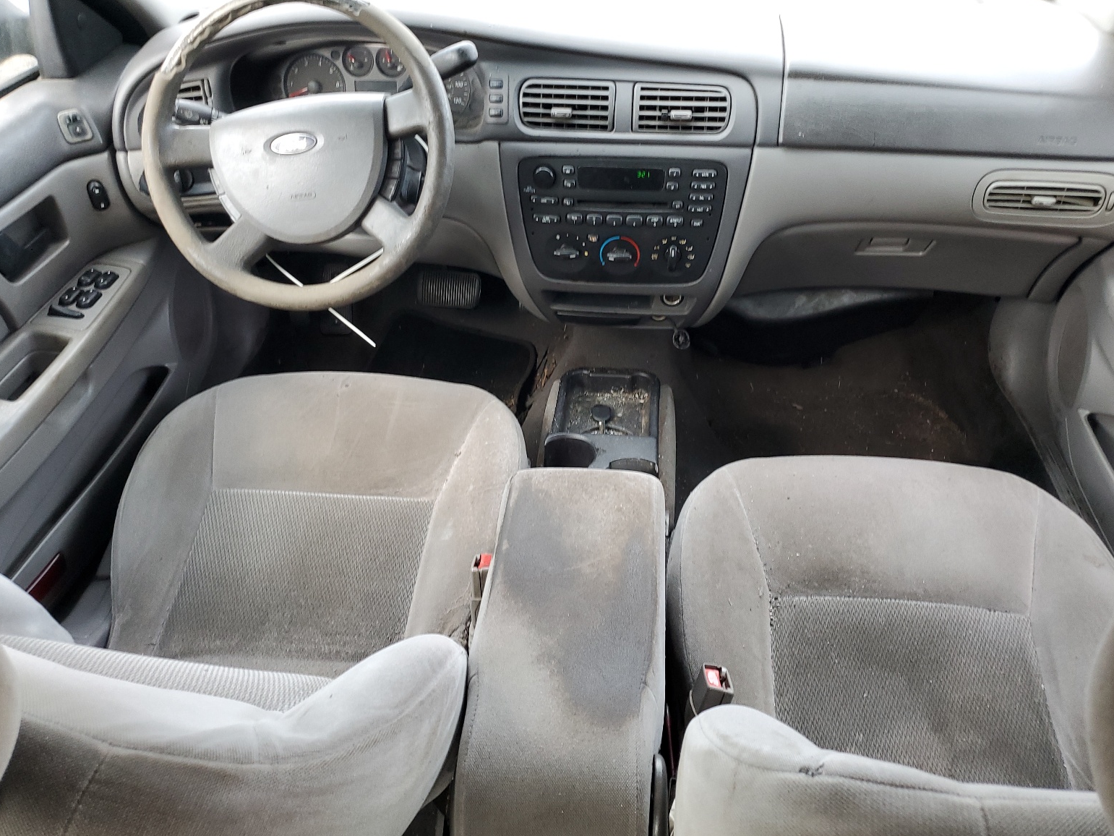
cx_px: 563
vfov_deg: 51.4
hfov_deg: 65.3
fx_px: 869
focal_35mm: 27
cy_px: 428
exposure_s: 1/60.2
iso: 92
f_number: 1.5
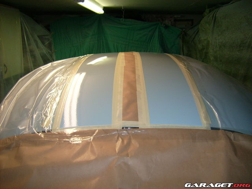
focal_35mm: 35
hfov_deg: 52.6
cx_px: 126
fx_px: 255
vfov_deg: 40.7
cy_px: 94
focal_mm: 5.95
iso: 100
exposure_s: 1/60
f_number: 2.8
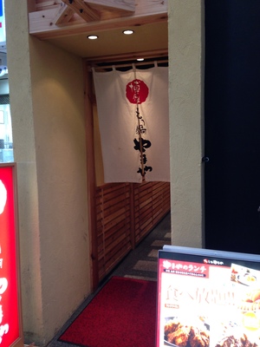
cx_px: 130
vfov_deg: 55.4
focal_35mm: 33
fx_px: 330
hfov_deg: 42.9
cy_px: 174
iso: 80
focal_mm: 4.12
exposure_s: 1/20
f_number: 2.4
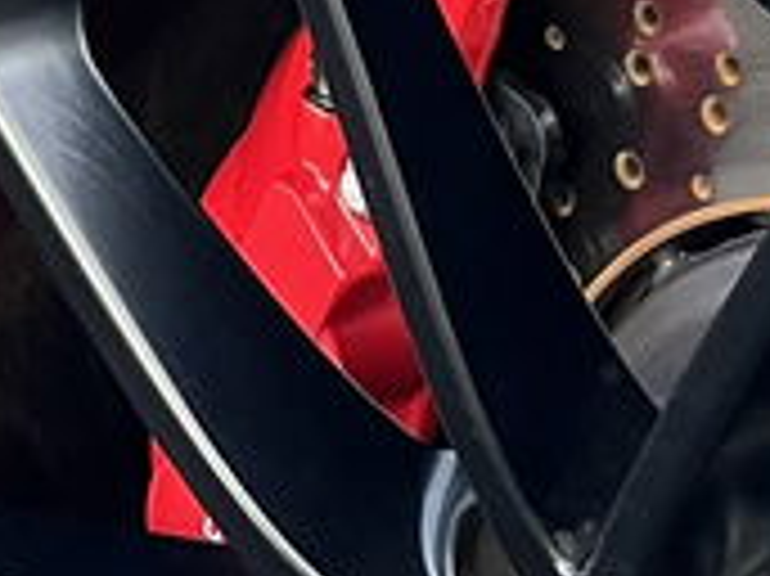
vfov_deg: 3.2
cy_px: 986
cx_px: 833
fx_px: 10247
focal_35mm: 461
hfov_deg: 4.3
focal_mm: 9
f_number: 2.8
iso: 80
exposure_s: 1/99
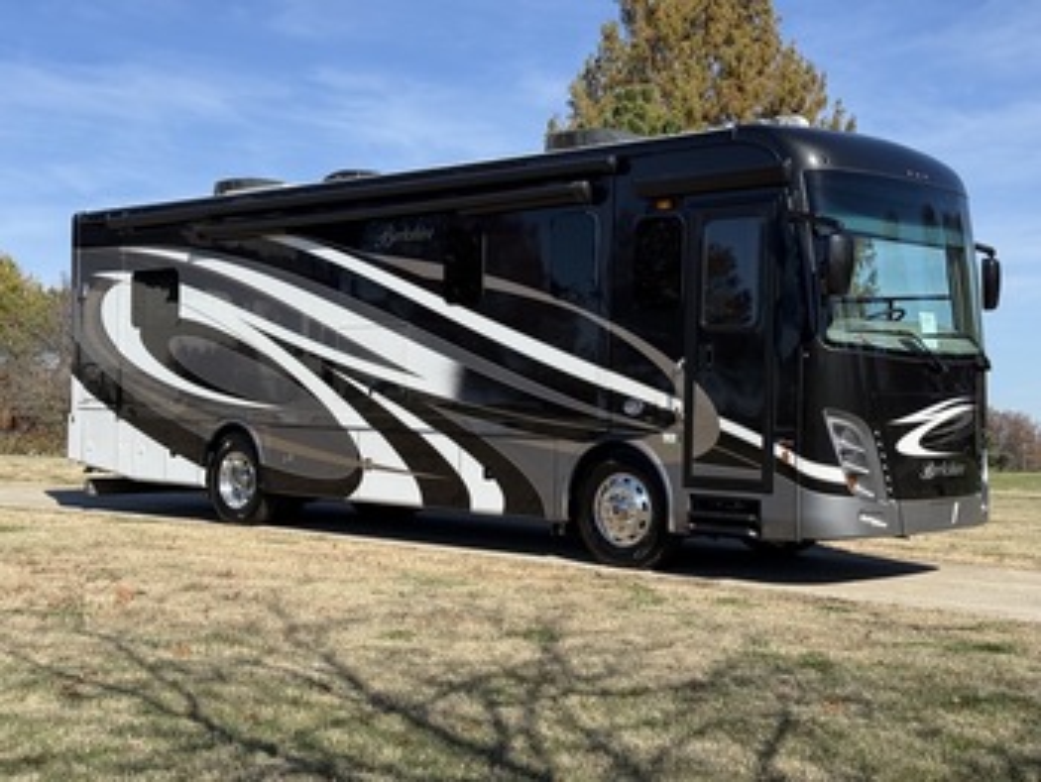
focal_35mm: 48
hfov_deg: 39.6
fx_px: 1444
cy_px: 391
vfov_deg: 30.3
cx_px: 520
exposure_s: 1/4329
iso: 64
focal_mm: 6.76
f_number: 1.78
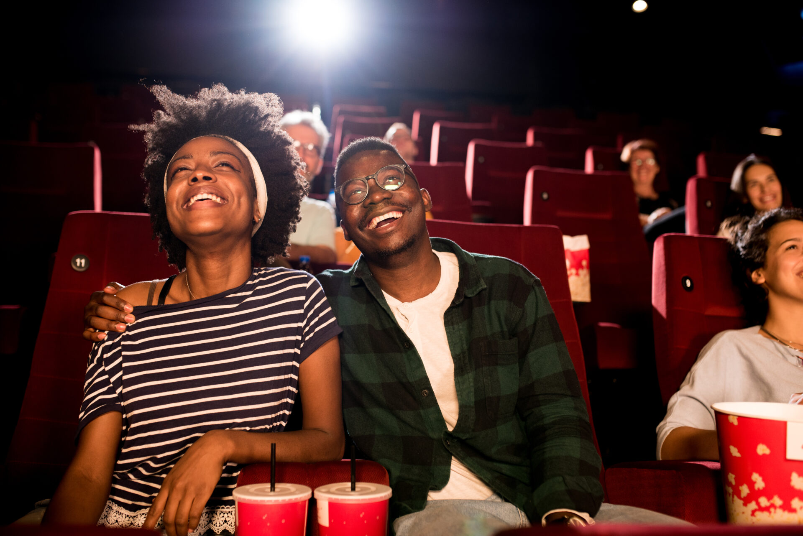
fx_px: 781
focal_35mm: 35
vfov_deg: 37.9
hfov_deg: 54.4
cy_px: 268
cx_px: 402
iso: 640
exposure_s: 1/200
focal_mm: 35
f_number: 2.2
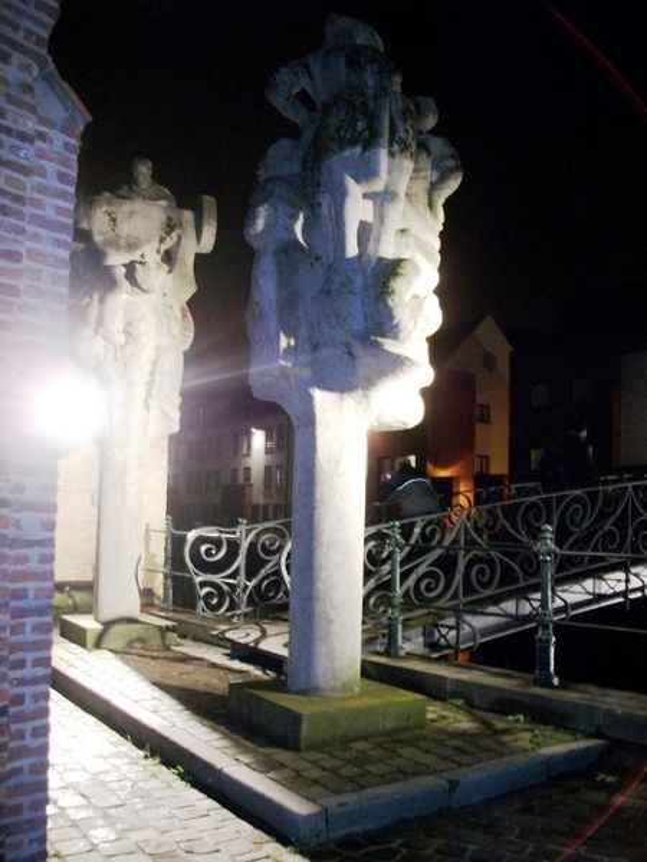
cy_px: 431
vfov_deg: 56.8
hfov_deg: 44.2
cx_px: 324
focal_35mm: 32
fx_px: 797
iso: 160
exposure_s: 1/10
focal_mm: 5.7
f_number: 2.9
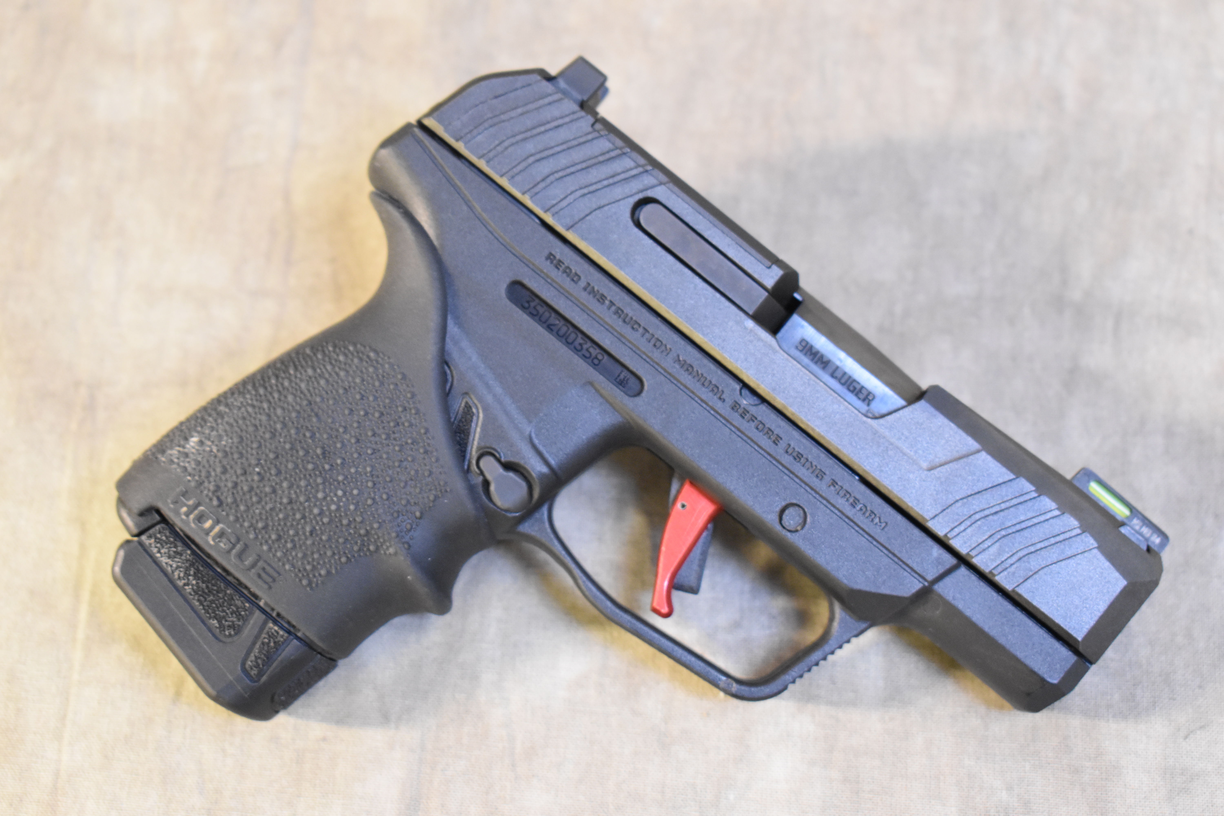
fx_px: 2448
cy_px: 408
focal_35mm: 72
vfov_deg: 18.9
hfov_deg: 28.1
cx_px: 612
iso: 3200
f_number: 5.3
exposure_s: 1/8
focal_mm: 48
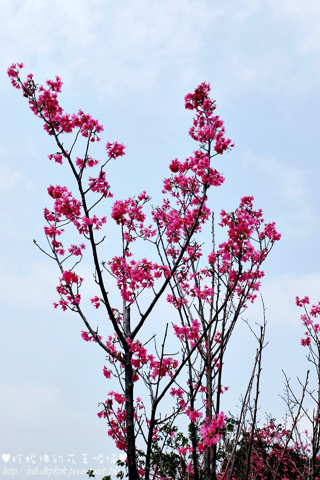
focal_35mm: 33
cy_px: 240
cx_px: 160
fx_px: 440
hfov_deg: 40.0
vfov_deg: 57.2
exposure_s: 1/420
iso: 200
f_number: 11
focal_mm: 22.2
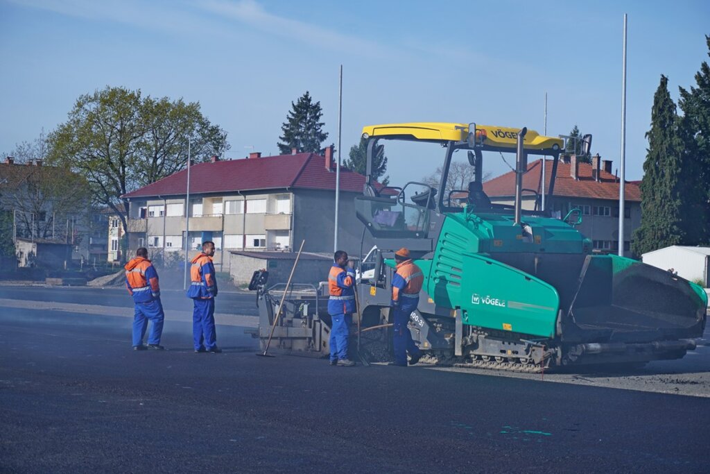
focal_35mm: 75
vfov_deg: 18.2
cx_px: 355
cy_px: 237
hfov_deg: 27.0
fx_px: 1479
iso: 100
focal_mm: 50
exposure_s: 1/640
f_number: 5.6
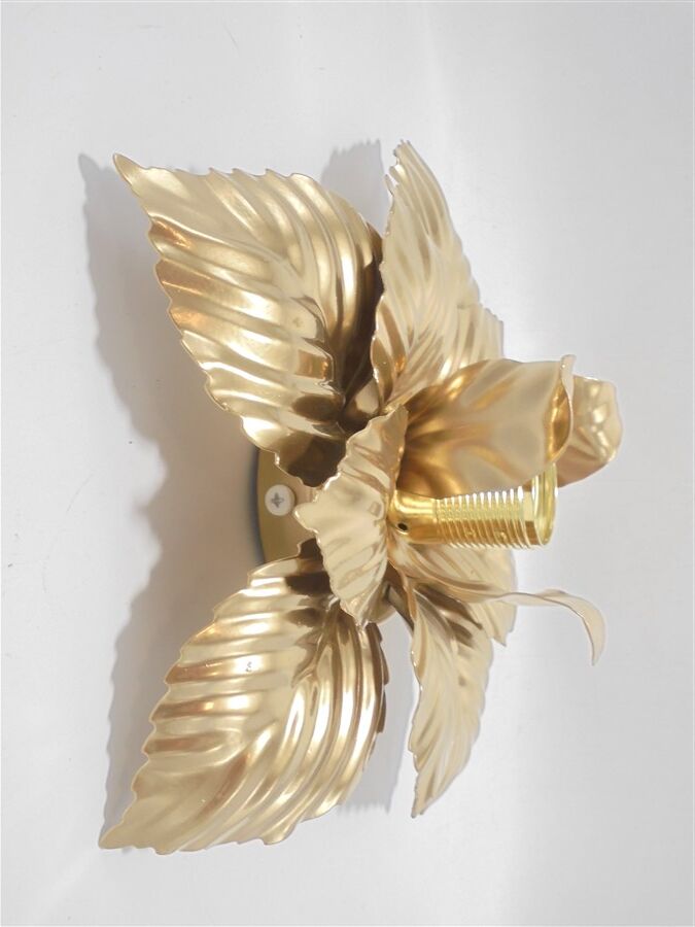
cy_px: 464
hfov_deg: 41.8
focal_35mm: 34
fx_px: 910
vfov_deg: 54.0
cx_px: 348
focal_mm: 6.1
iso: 200
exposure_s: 1/30
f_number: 4
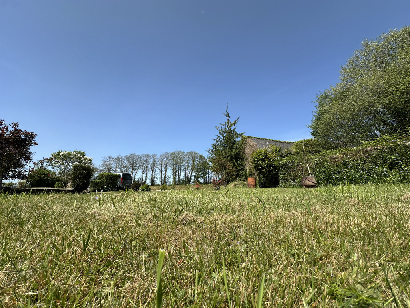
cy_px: 154
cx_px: 205
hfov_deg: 102.1
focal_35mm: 14
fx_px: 166
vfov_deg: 85.7
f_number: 2.2
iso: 50
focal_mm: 2.22
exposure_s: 1/1715
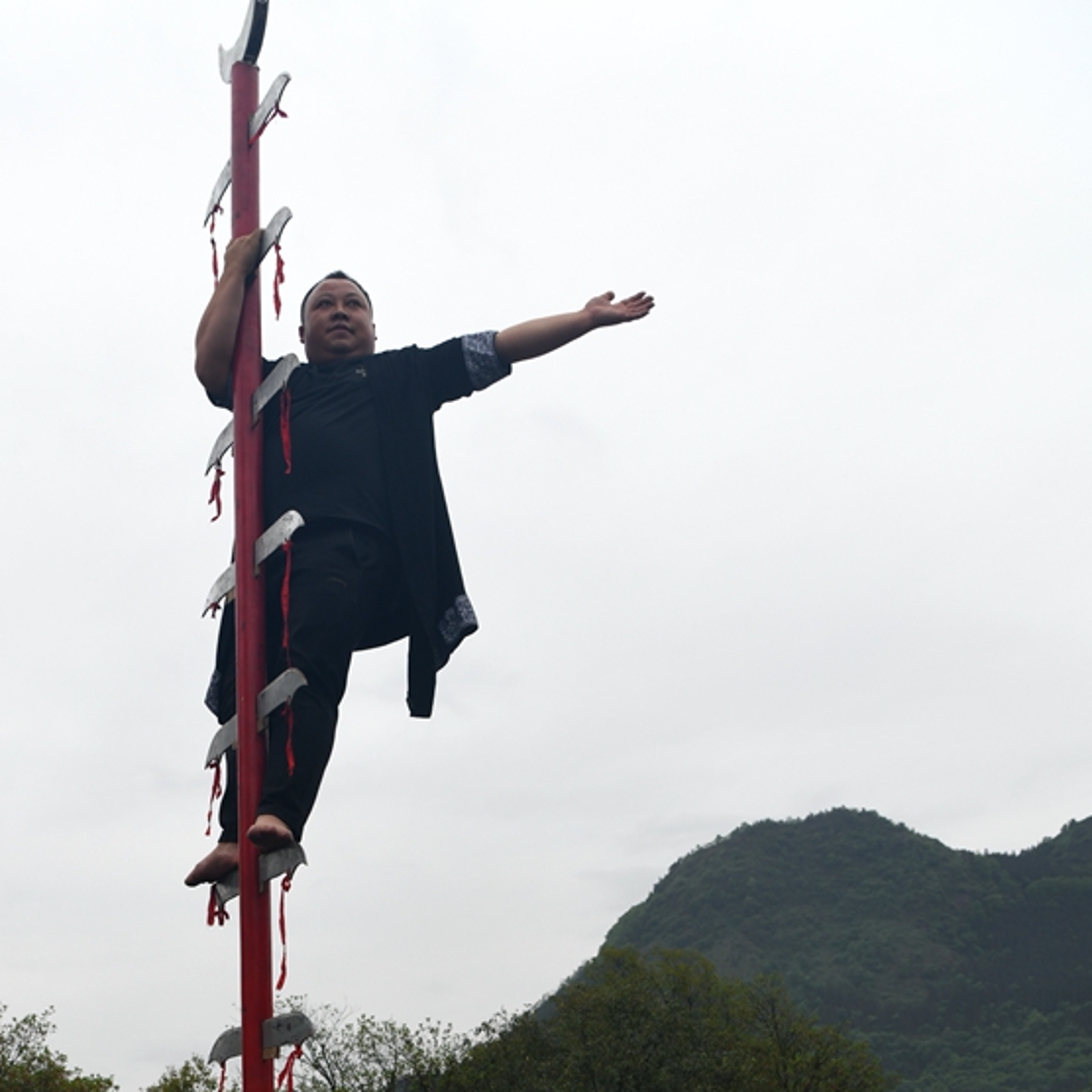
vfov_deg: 35.2
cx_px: 359
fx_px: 1570
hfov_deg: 37.9
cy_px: 1059
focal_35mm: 44
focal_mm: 24
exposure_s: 1/200
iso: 160
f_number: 7.1
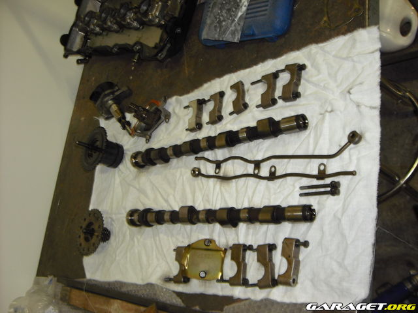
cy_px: 156
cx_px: 209
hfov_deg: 50.1
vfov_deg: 38.7
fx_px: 447
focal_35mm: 37
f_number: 2.7
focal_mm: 6.2
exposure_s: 1/4
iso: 100
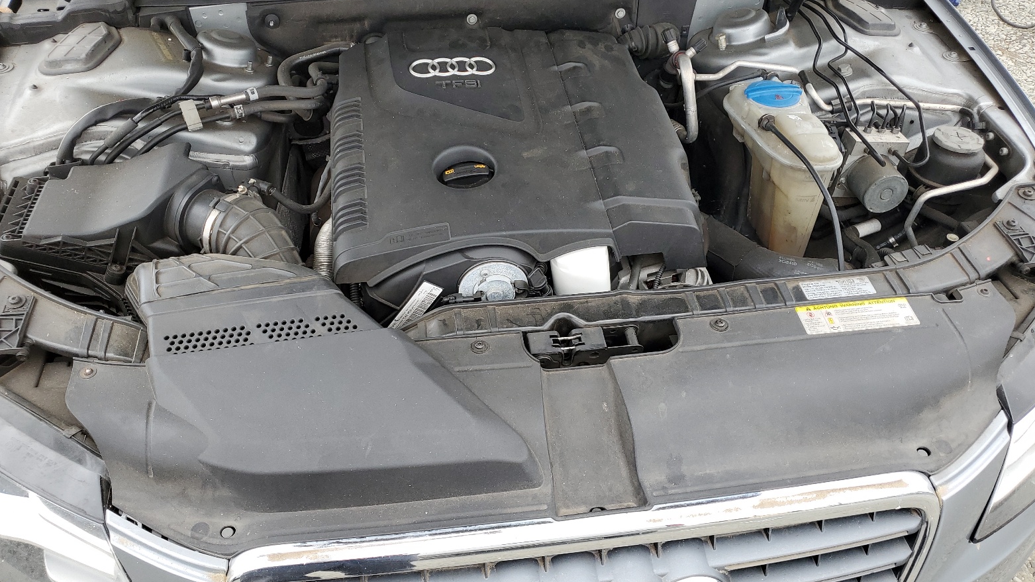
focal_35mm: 29
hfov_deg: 66.1
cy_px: 285
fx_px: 796
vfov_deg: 40.2
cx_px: 509
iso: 50
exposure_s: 1/556
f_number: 1.5
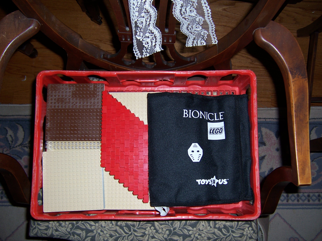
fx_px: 307
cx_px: 161
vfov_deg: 42.9
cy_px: 120
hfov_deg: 55.4
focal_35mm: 33
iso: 80
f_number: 2.8
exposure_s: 1/60
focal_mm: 5.5
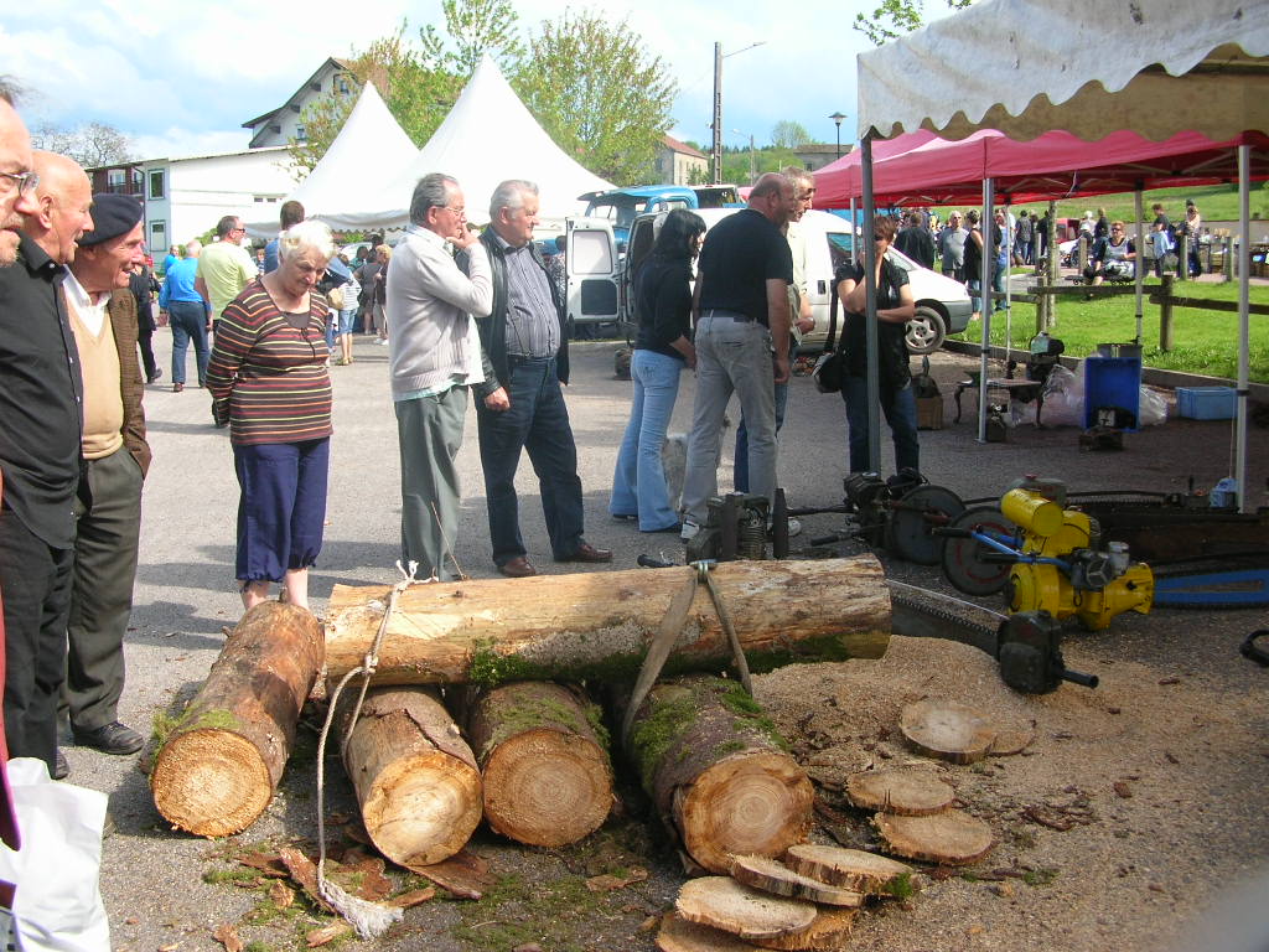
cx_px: 634
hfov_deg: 52.6
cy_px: 476
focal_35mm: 35
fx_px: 1283
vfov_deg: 40.7
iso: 50
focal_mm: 5.8
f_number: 2.8
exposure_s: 1/373
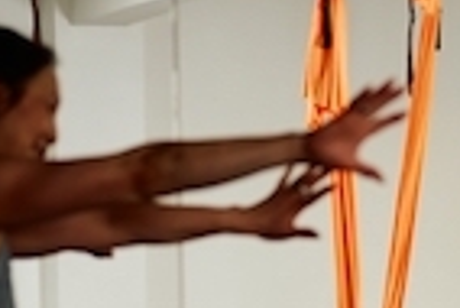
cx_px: 473
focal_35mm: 225
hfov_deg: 9.1
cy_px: 488
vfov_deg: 6.0
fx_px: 2878
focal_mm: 50
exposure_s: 1/200
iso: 100
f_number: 1.8
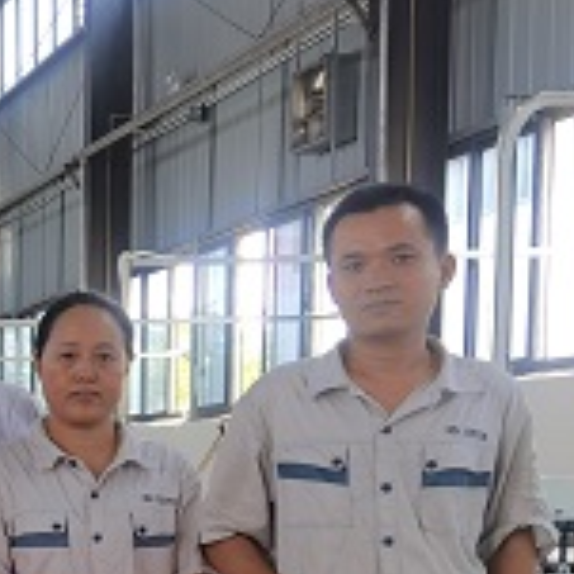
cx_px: -532
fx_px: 1782
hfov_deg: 15.2
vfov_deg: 17.6
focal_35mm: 95
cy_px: 658
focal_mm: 6.71
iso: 80
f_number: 1.9
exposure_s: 1/100
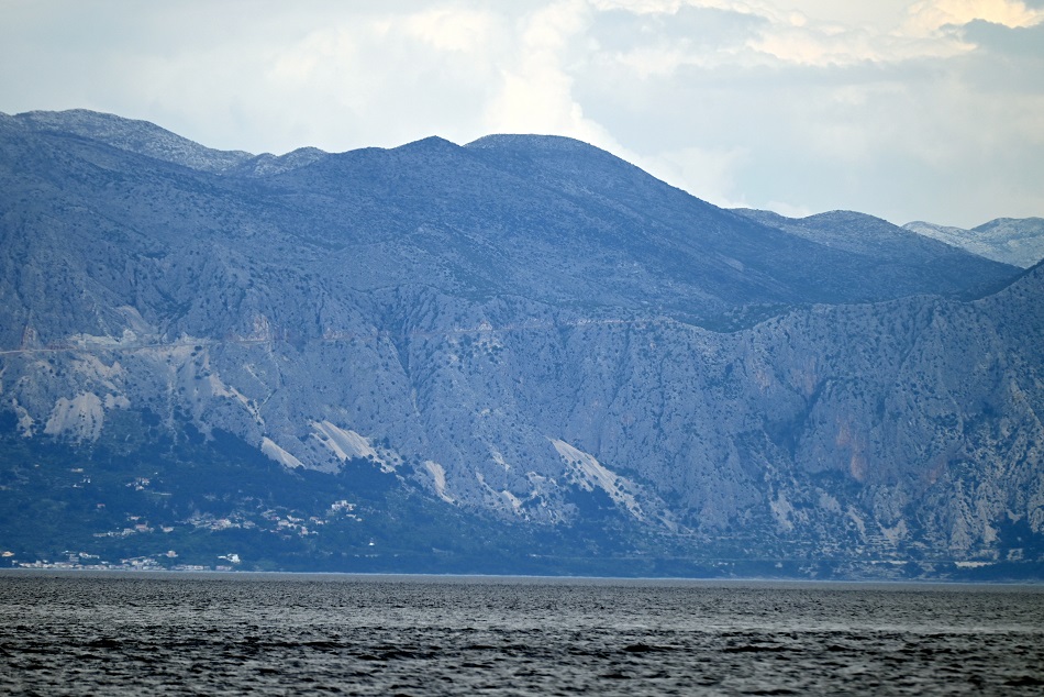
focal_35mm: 300
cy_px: 348
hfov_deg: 6.9
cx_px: 522
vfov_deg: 4.6
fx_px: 8702
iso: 125
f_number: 5.6
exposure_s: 1/1000
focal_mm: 300
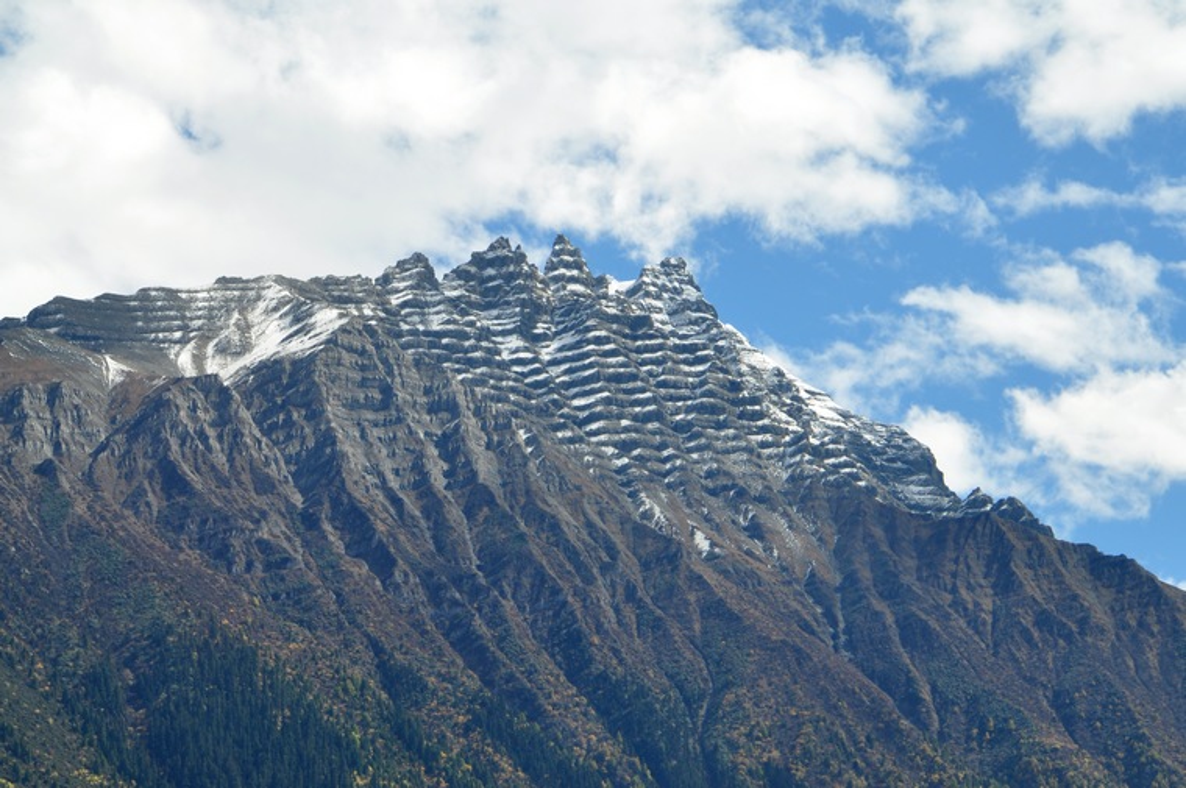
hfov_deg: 12.5
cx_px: 593
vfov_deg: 8.3
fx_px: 5430
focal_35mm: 165
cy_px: 394
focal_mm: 110
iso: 200
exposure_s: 1/100
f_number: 16
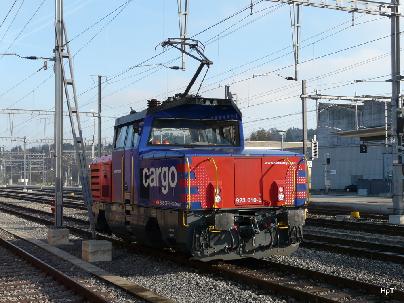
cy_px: 152
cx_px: 202
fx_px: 607
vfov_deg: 28.0
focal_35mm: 52
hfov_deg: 36.8
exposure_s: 1/250
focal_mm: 8.5
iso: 100
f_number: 5.6
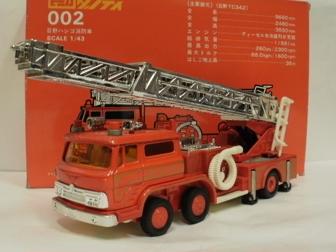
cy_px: 126
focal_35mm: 44
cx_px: 168
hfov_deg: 42.9
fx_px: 427
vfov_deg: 32.9
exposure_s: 1/10
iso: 125
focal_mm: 7.7
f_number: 4
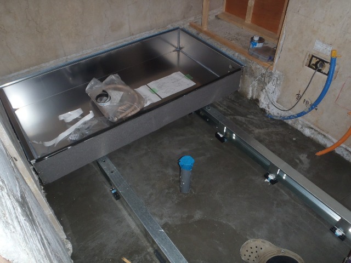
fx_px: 284
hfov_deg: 63.4
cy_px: 132
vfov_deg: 49.7
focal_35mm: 28
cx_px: 176
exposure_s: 1/30
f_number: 3.5
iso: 125
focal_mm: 5
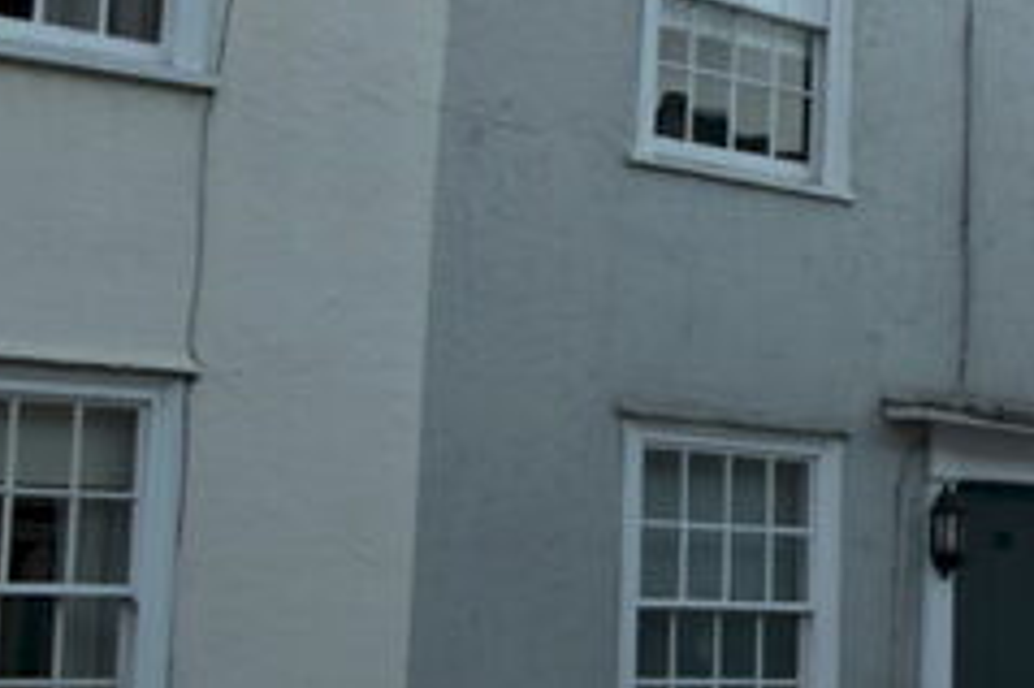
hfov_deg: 22.9
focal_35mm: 88
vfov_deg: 15.5
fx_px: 2526
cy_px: 262
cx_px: 753
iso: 200
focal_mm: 20
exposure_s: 1/60
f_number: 8
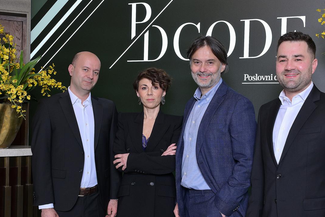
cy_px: 130
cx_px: 209
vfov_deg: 27.1
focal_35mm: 50
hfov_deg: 39.4
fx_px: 449
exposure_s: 1/125
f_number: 5.6
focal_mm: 33.5
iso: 640
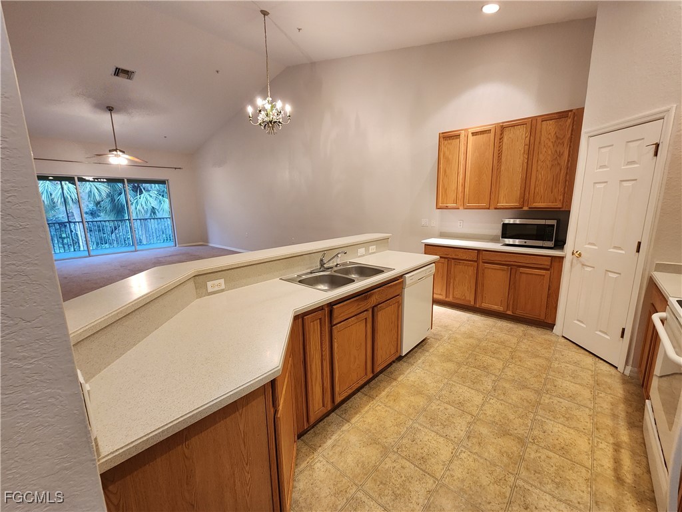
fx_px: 256
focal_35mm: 13
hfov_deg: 106.2
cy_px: 256
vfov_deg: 89.9
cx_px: 341
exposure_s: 1/60
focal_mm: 2.2
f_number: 2.2
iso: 400
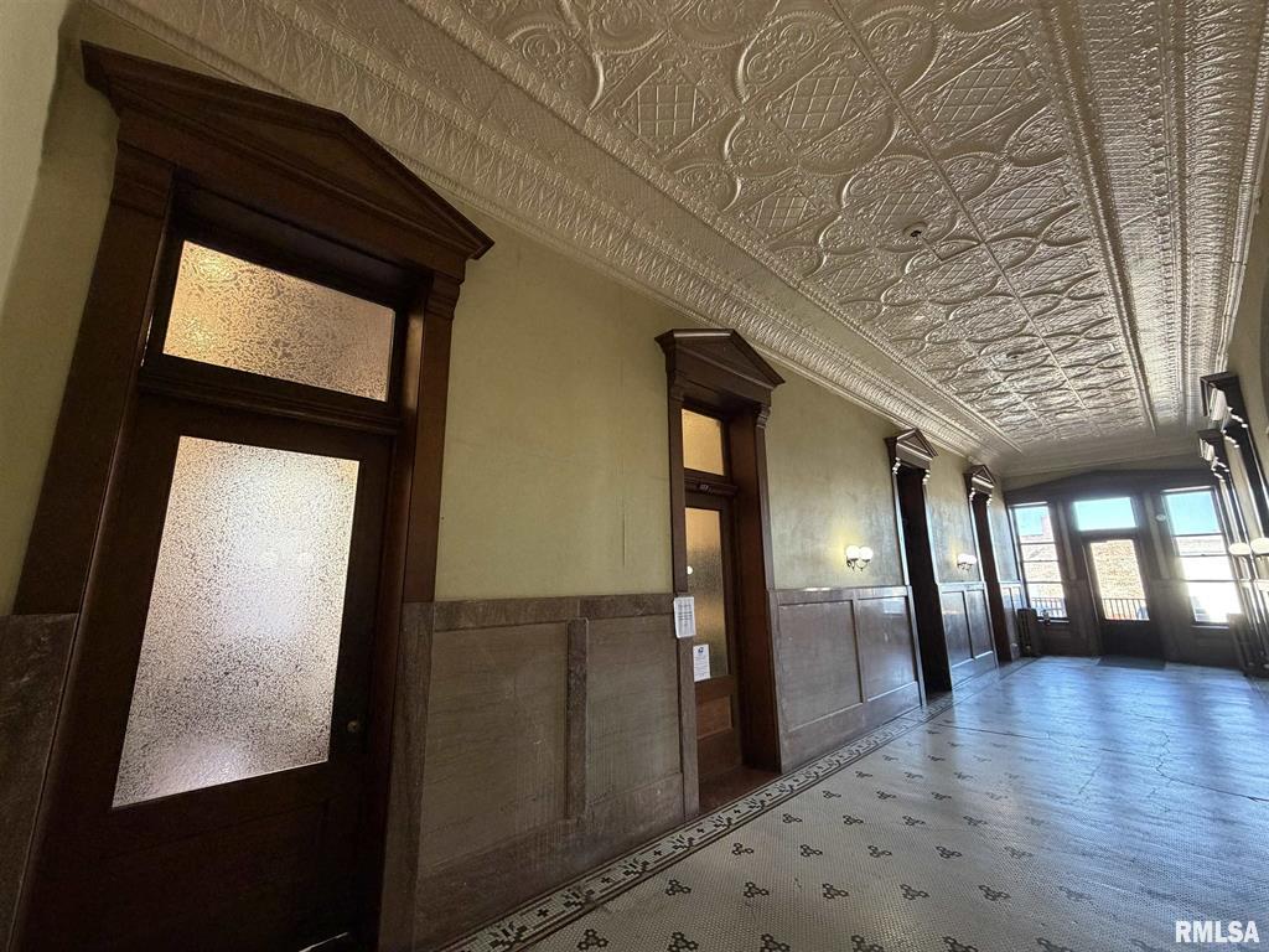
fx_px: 513
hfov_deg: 102.1
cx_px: 634
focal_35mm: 14
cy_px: 476
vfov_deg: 85.7
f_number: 2.2
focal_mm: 2.22
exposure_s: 1/60
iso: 250
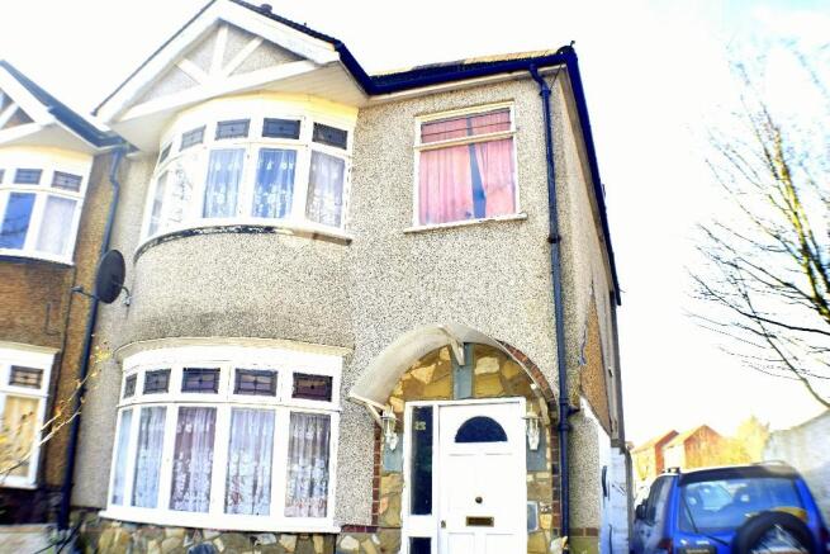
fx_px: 796
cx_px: 415
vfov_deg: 38.4
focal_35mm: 34
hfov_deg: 55.1
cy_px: 277
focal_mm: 23
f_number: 8
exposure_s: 1/60
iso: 100
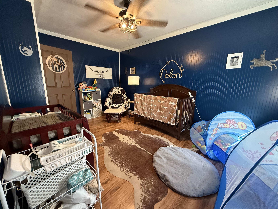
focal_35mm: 14
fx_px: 112
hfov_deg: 102.1
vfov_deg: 85.7
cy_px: 104
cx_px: 139
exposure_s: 1/60
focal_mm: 2.22
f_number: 2.2
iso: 640
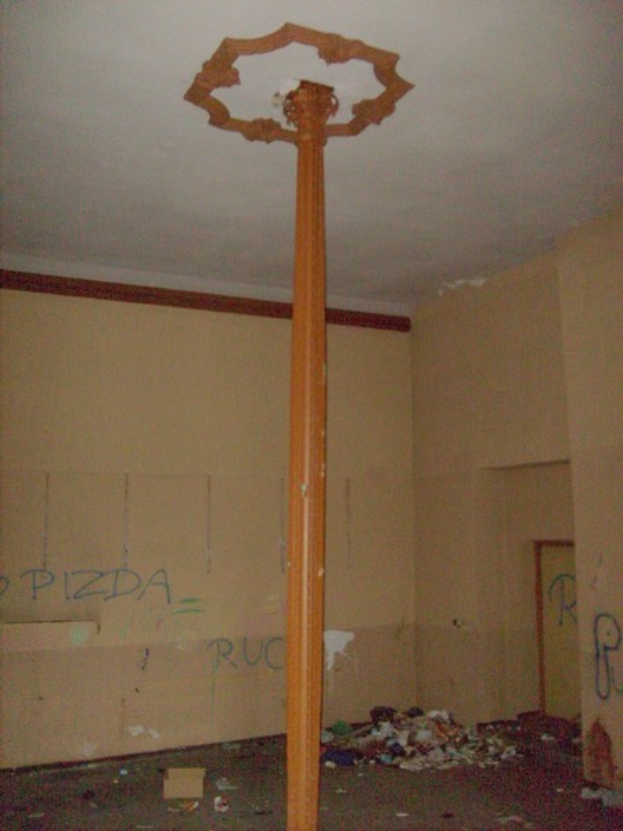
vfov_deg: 52.6
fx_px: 840
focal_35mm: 35
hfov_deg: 40.7
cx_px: 312
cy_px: 416
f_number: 2.8
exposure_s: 1/45
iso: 200
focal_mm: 5.8
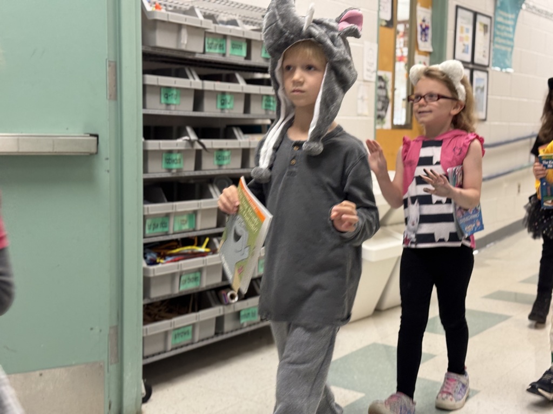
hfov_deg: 39.7
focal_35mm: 48
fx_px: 767
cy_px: 207
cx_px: 276
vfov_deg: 30.3
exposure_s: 1/60
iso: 160
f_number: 1.78
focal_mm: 6.76
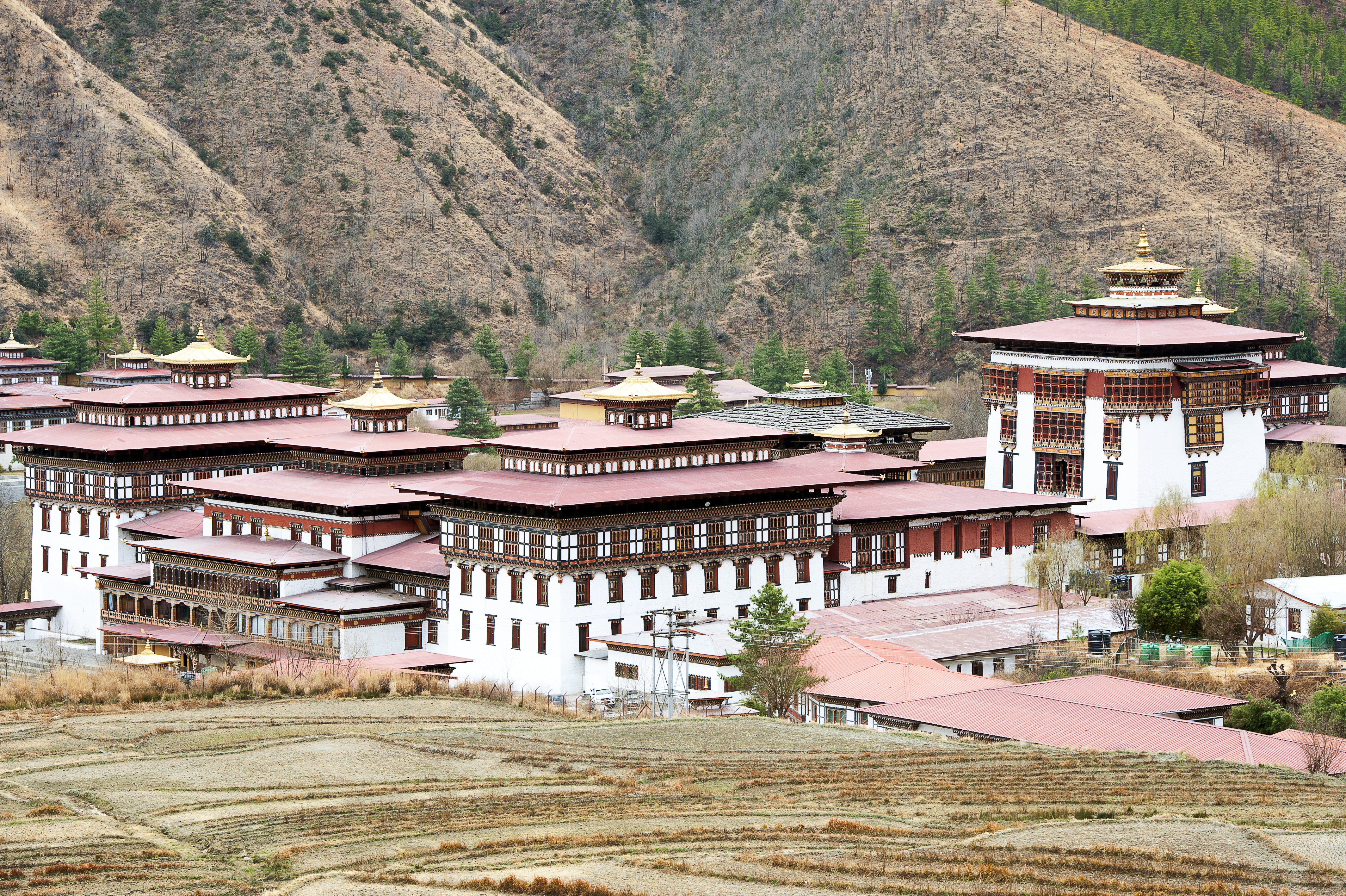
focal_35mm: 105
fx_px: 3923
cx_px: 673
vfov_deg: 13.0
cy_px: 448
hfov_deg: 19.5
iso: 200
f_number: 8
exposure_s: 1/125
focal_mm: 105
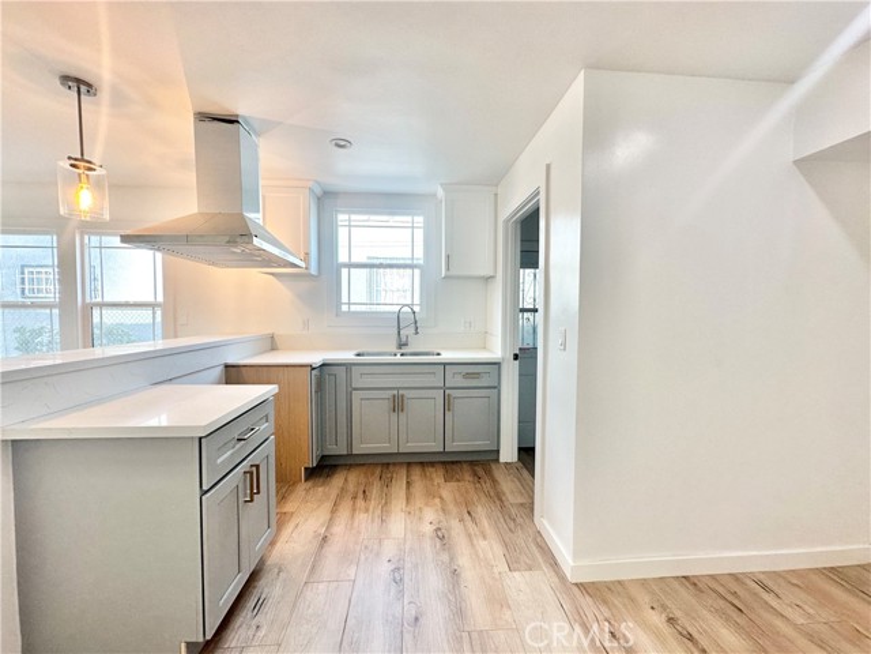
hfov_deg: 102.1
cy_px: 327
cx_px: 436
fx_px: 352
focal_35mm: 14
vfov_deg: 85.7
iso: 100
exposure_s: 1/120
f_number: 2.2
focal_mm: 2.22
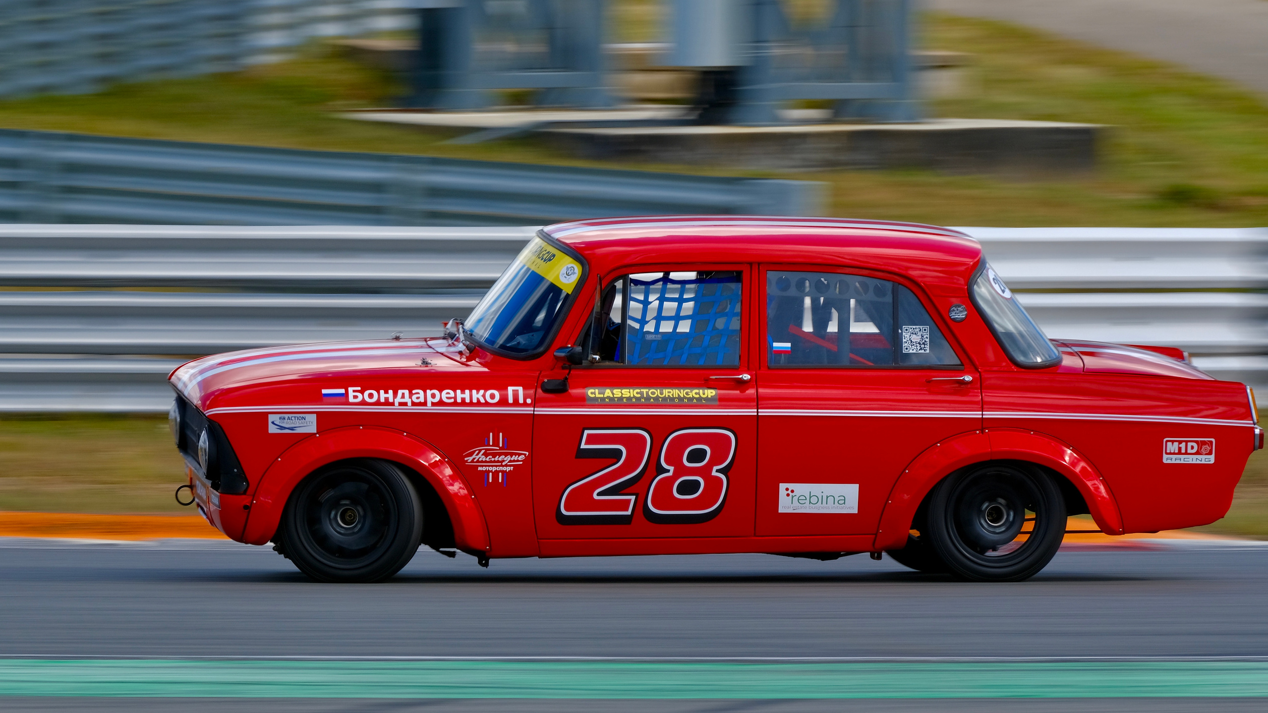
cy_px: 326
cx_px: 634
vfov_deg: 3.7
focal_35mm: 325
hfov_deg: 6.6
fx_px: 10927
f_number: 11
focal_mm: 206.5
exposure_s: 1/110
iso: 160
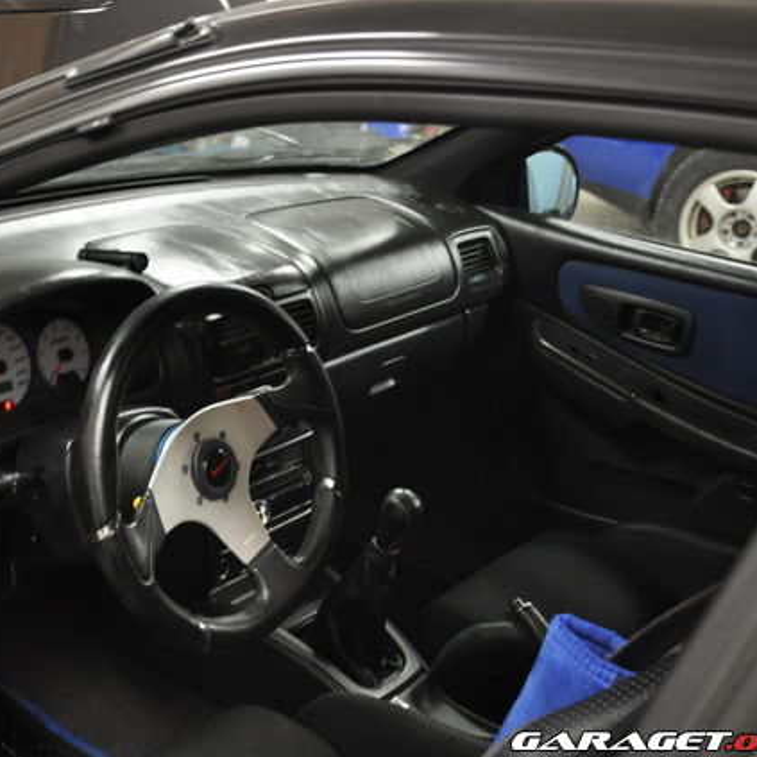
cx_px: 245
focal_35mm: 54
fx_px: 1336
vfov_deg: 31.6
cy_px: 378
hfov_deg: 31.4
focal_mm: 28
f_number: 4
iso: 800
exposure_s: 1/13
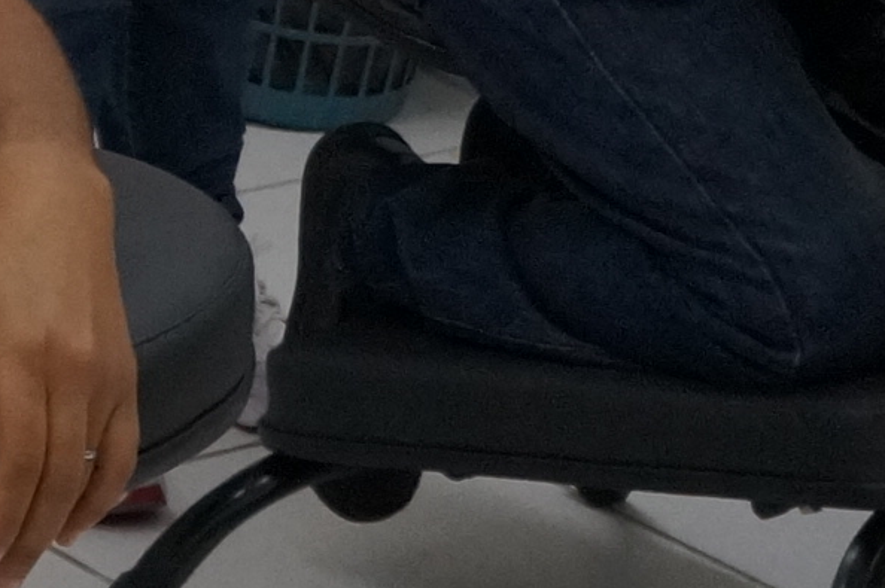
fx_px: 4323
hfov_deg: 10.3
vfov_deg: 7.7
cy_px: -74
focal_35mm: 176
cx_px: -1125
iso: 1000
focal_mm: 18
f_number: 4
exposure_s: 1/160
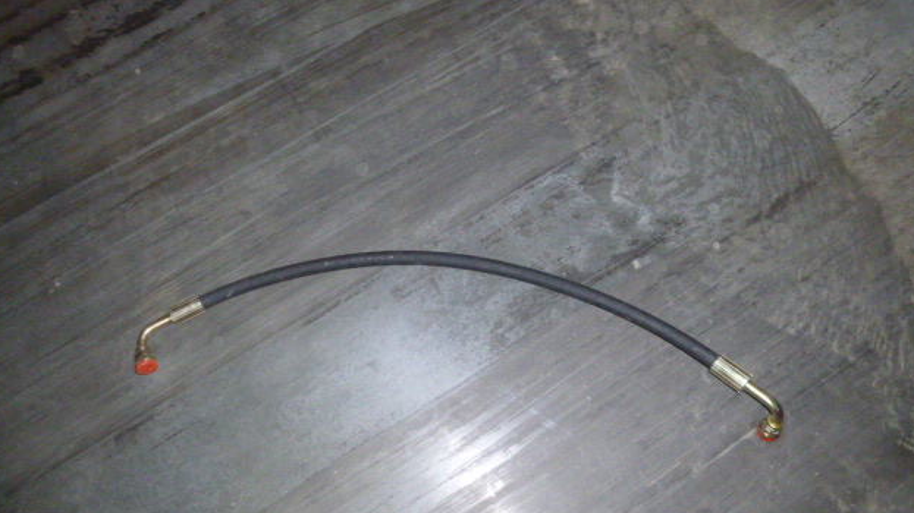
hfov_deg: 67.9
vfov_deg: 41.4
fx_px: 678
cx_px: 452
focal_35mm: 28
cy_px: 281
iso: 400
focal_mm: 4.5
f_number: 3.1
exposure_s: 1/250
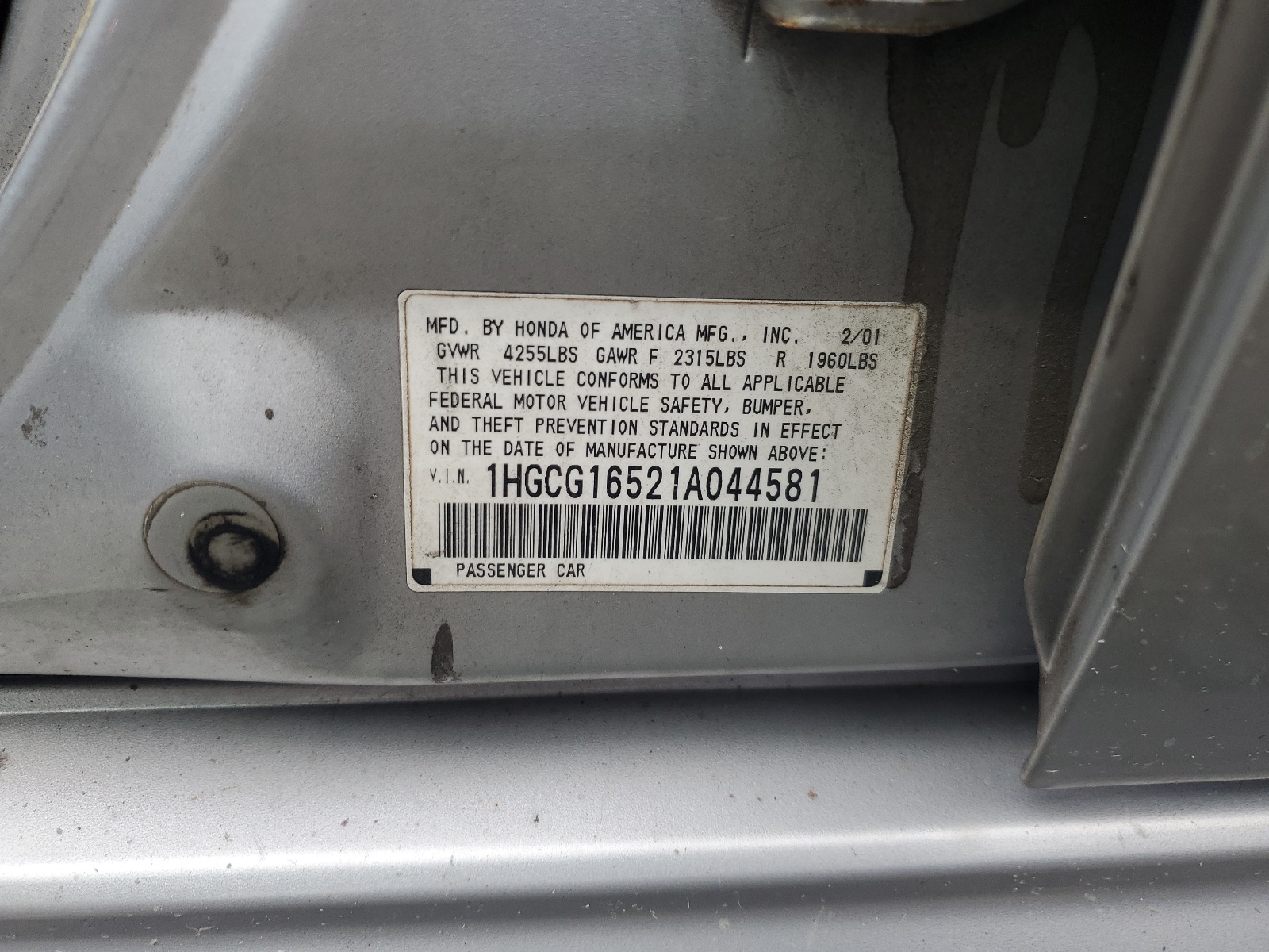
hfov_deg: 67.3
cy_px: 476
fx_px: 953
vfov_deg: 53.1
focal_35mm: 26
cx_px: 634
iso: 50
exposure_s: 1/132
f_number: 1.5
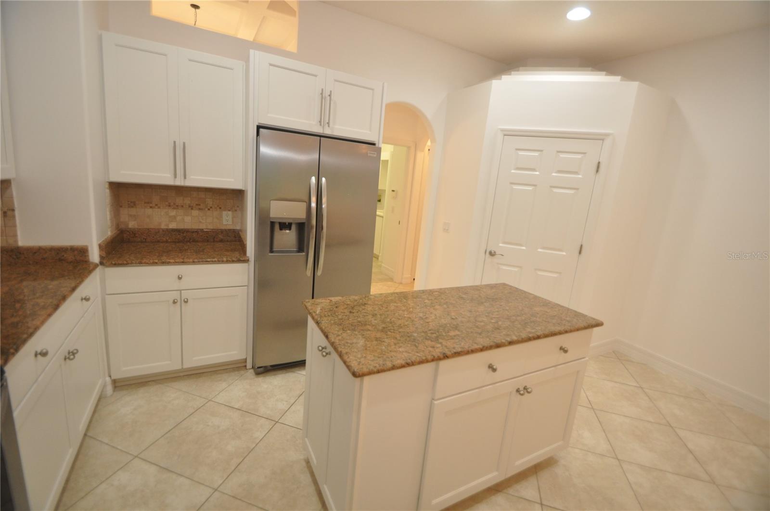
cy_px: 256
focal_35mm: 15
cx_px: 385
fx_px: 320
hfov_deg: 100.5
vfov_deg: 77.2
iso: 640
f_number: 4
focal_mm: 10
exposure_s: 1/60
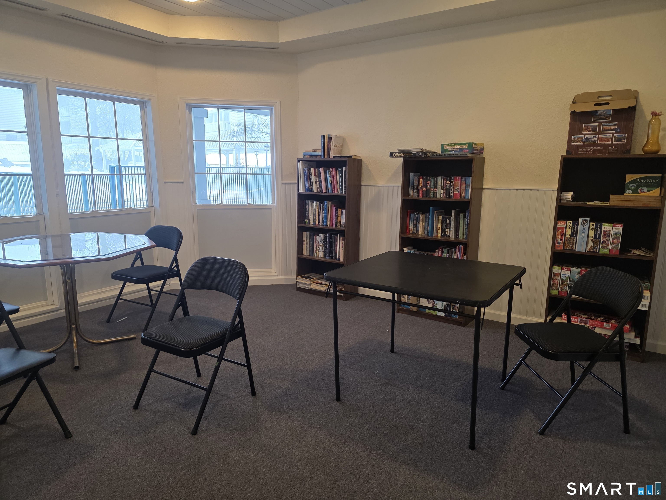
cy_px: 250
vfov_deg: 58.9
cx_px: 333
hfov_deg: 73.9
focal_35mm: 23
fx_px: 443
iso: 400
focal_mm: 6.3
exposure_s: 1/120
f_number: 1.7
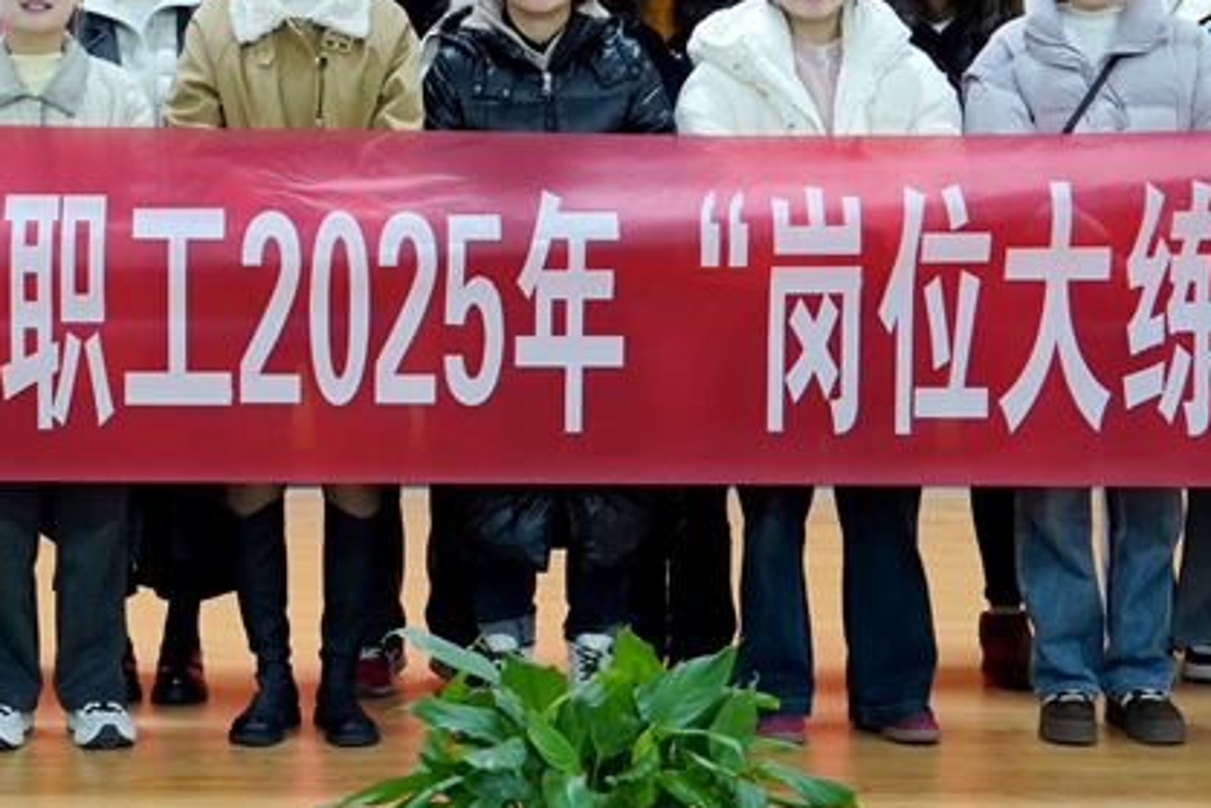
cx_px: 138
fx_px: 3365
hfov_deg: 20.0
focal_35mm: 100
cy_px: -52
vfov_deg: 13.5
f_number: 4.5
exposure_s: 1/50
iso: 1000
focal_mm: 31
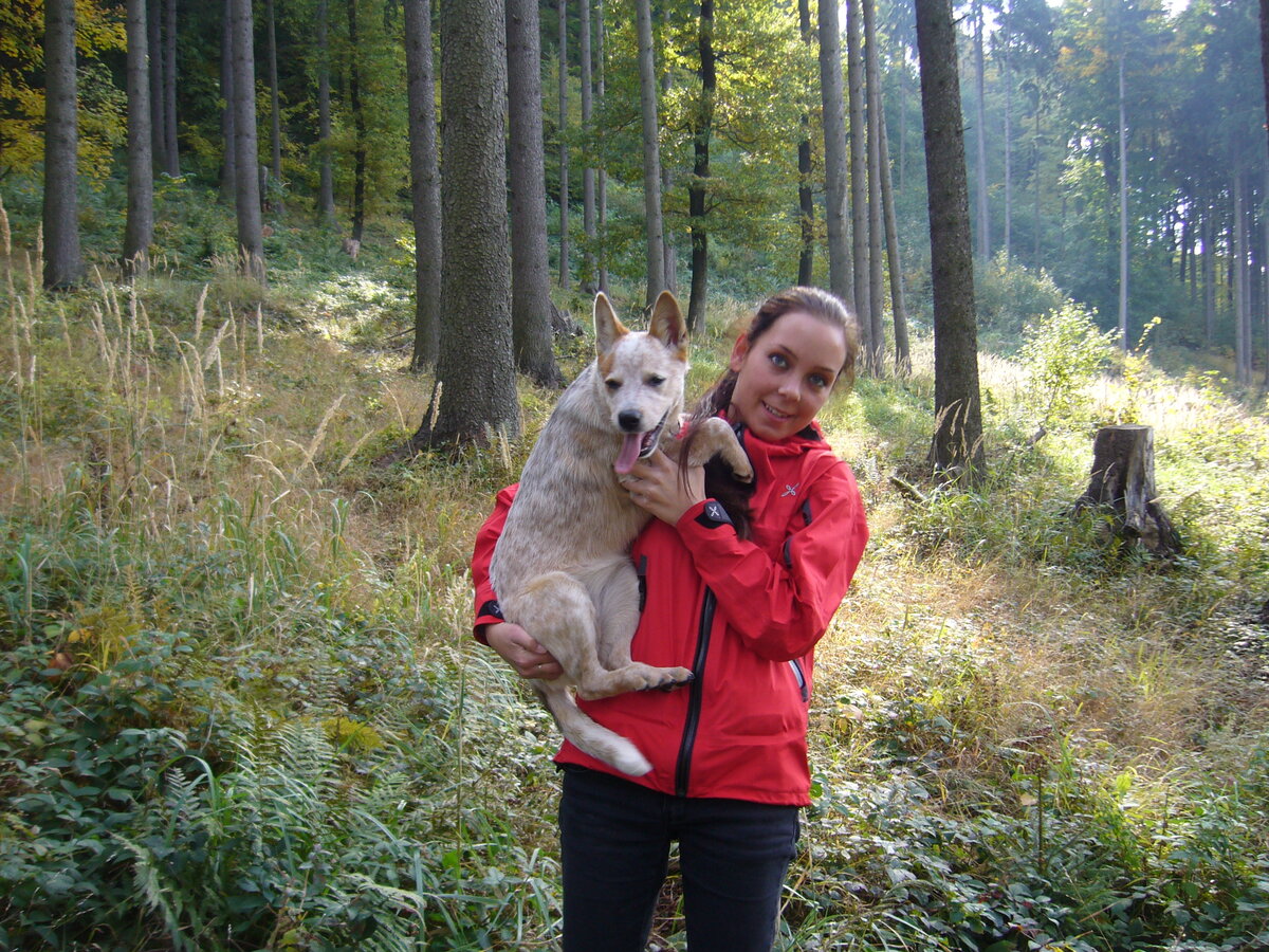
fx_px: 1283
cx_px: 634
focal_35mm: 35
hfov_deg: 52.6
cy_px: 476
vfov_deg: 40.7
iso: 80
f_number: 2.8
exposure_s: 1/100
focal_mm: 5.8
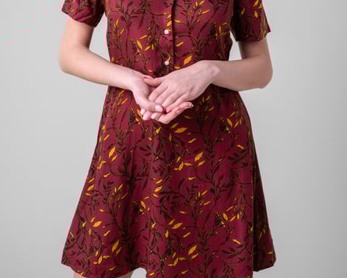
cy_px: 39
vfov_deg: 21.2
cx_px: 173
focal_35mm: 71
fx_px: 729
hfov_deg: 26.8
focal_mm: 50
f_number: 8
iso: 2000
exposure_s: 1/100
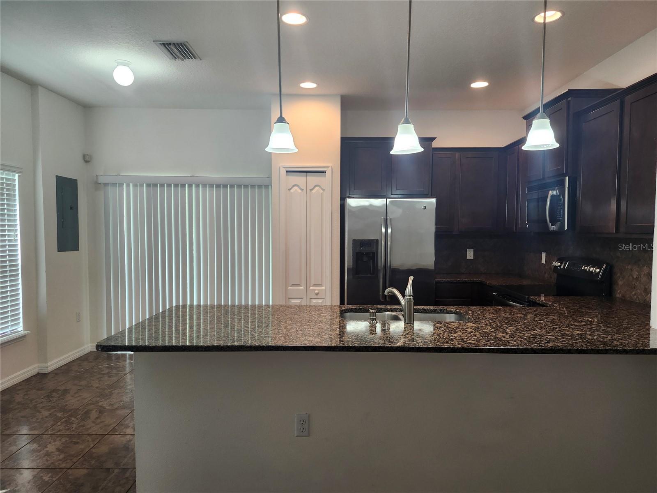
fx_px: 437
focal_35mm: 23
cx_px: 328
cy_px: 246
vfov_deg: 58.9
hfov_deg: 73.9
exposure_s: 1/120
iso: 200
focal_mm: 5.54
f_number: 1.8
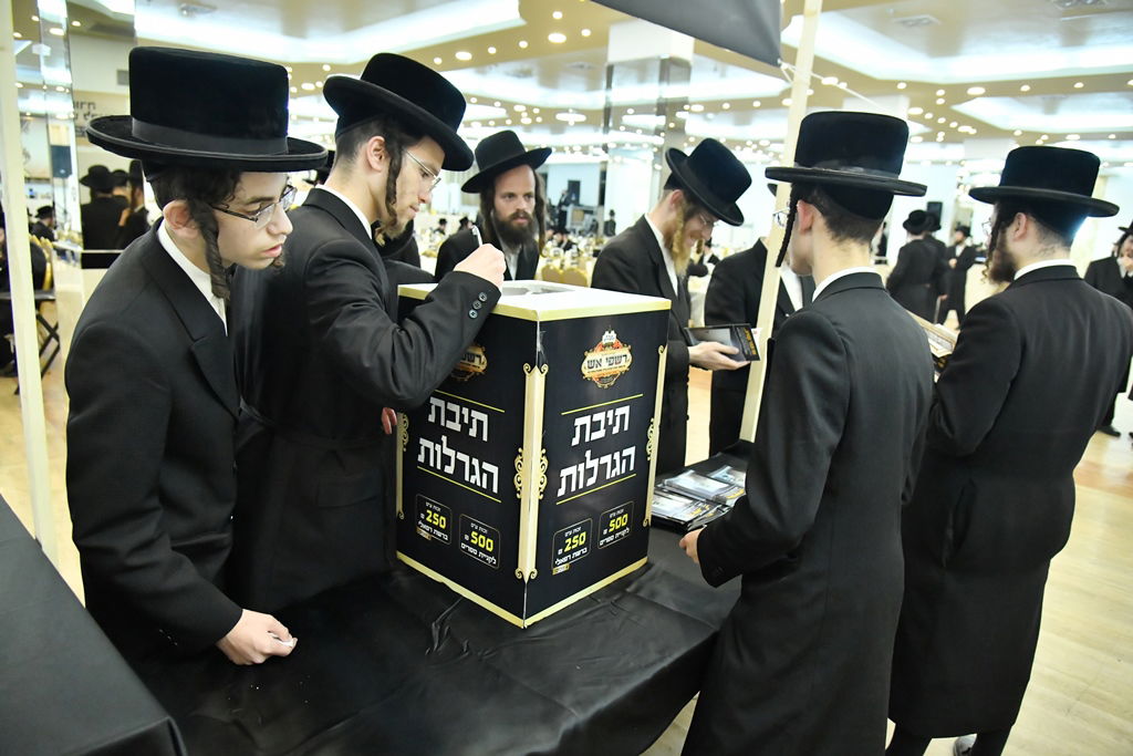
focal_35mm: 24
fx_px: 755
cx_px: 566
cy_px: 378
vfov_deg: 53.1
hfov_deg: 73.7
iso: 5000
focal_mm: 24
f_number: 4.5
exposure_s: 1/250
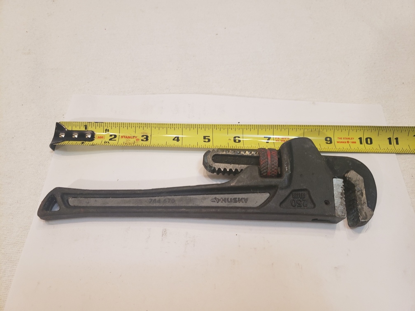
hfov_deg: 67.3
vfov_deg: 53.1
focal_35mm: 26
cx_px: 208
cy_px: 156
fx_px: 312
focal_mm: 4.3
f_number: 1.5
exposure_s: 1/60
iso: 200
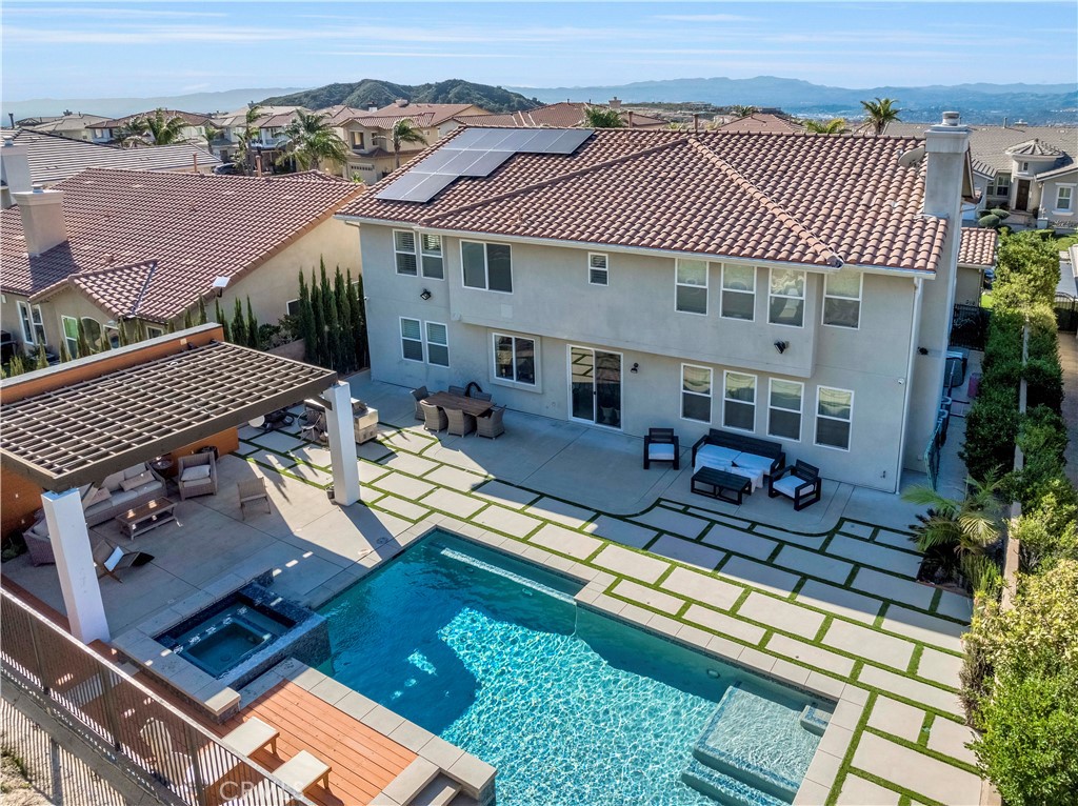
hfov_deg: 71.6
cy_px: 403
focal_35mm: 24
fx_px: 747
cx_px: 539
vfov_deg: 56.7
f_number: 2.8
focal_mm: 12.29
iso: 180
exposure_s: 1/3200
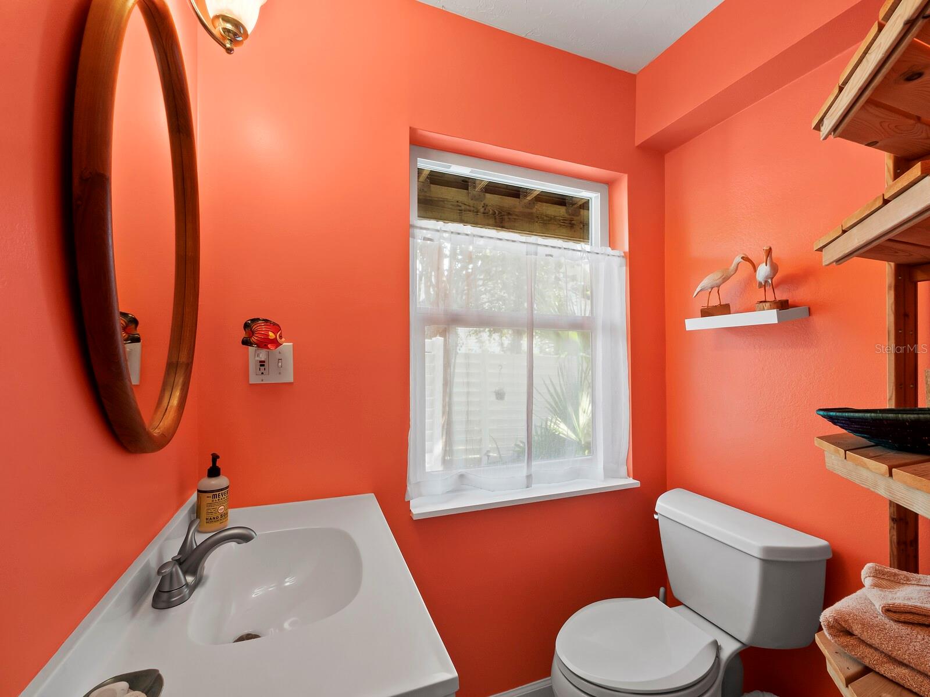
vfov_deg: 85.7
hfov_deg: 102.1
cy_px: 348
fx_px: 376
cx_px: 465
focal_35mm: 14
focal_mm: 7
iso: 400
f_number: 11
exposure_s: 1/3
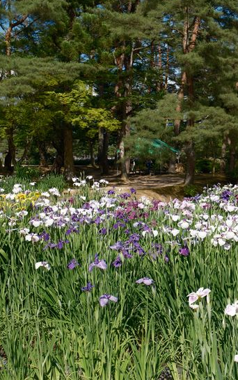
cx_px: 283
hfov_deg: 23.3
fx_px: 529
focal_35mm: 51
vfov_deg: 39.6
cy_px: 189
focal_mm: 22
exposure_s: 1/500
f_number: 5
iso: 125
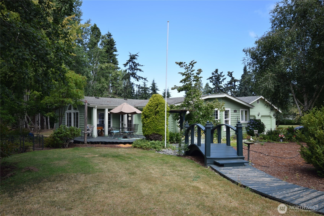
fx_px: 257
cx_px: 162
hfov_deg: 64.5
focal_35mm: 28
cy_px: 108
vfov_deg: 45.7
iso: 100
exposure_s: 1/250
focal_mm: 19
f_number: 5.6
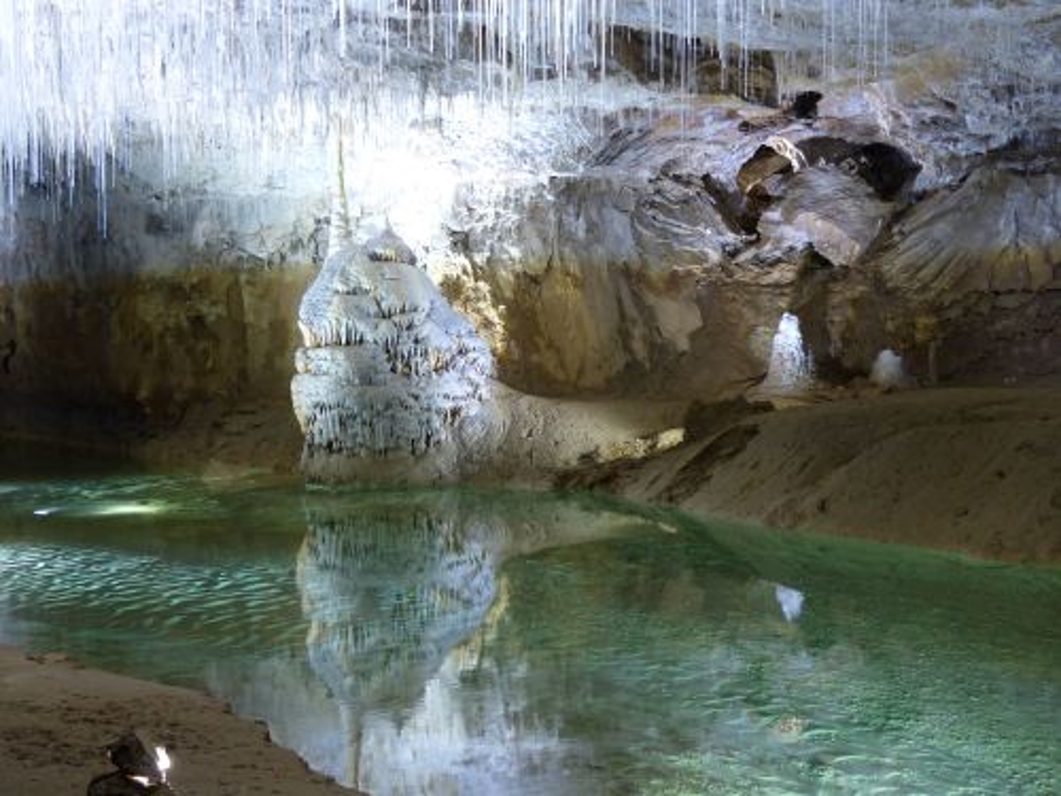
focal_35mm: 49
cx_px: 530
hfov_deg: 38.9
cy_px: 398
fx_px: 1502
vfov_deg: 29.7
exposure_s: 1/8
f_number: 2.8
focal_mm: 8.7
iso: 200
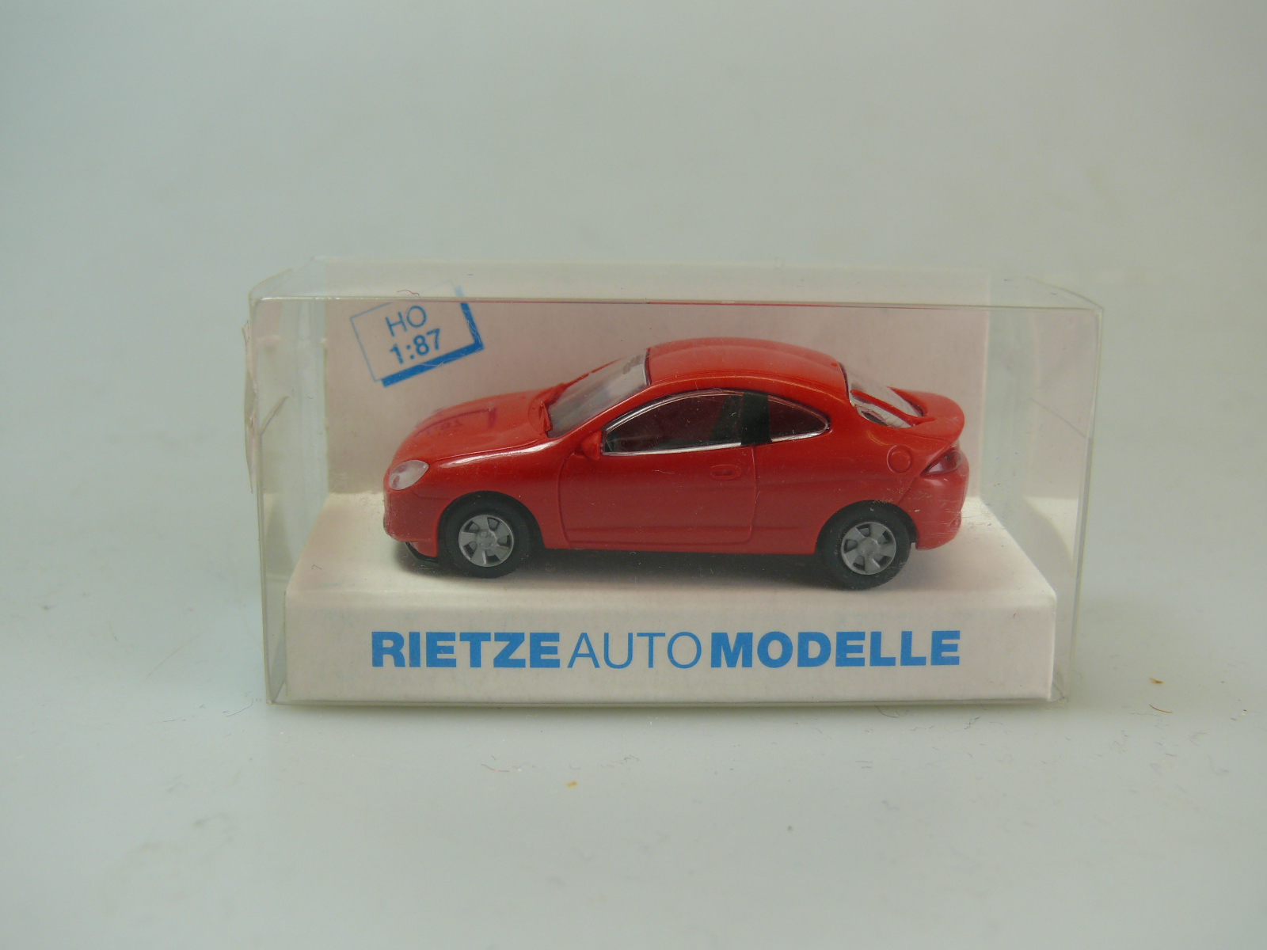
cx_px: 634
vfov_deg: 35.1
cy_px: 475
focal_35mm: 41
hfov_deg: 45.8
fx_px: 1501
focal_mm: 8.3
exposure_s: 1/125
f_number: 4
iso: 100
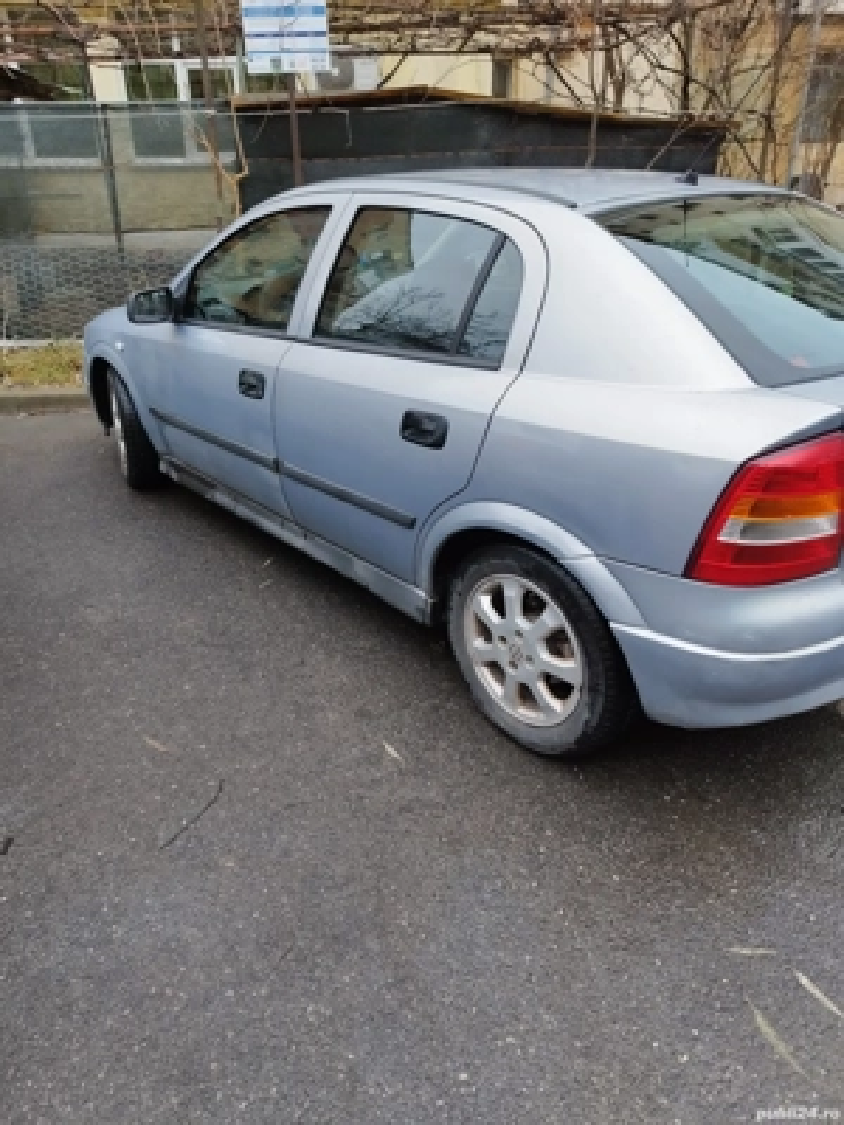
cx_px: 422
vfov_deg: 71.6
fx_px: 780
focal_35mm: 24
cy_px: 562
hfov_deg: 56.8
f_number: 1.89
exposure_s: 1/50
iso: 130
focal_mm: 5.89
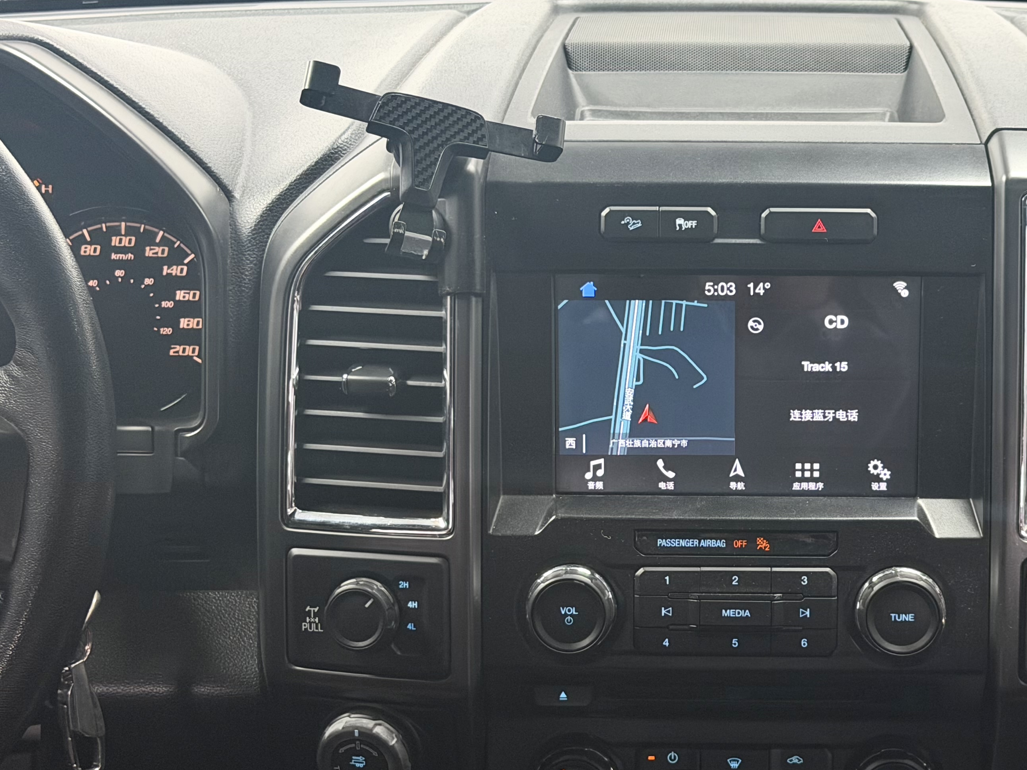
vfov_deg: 19.6
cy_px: 472
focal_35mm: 75
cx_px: 726
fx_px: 2225
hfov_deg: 25.8
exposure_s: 1/50
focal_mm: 6.76
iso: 160
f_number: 1.78
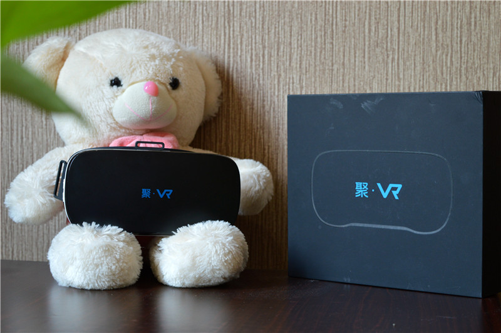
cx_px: 250
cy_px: 166
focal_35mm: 72
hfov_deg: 28.1
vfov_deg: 18.9
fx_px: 1001
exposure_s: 1/13
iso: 400
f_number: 5.3
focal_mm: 48
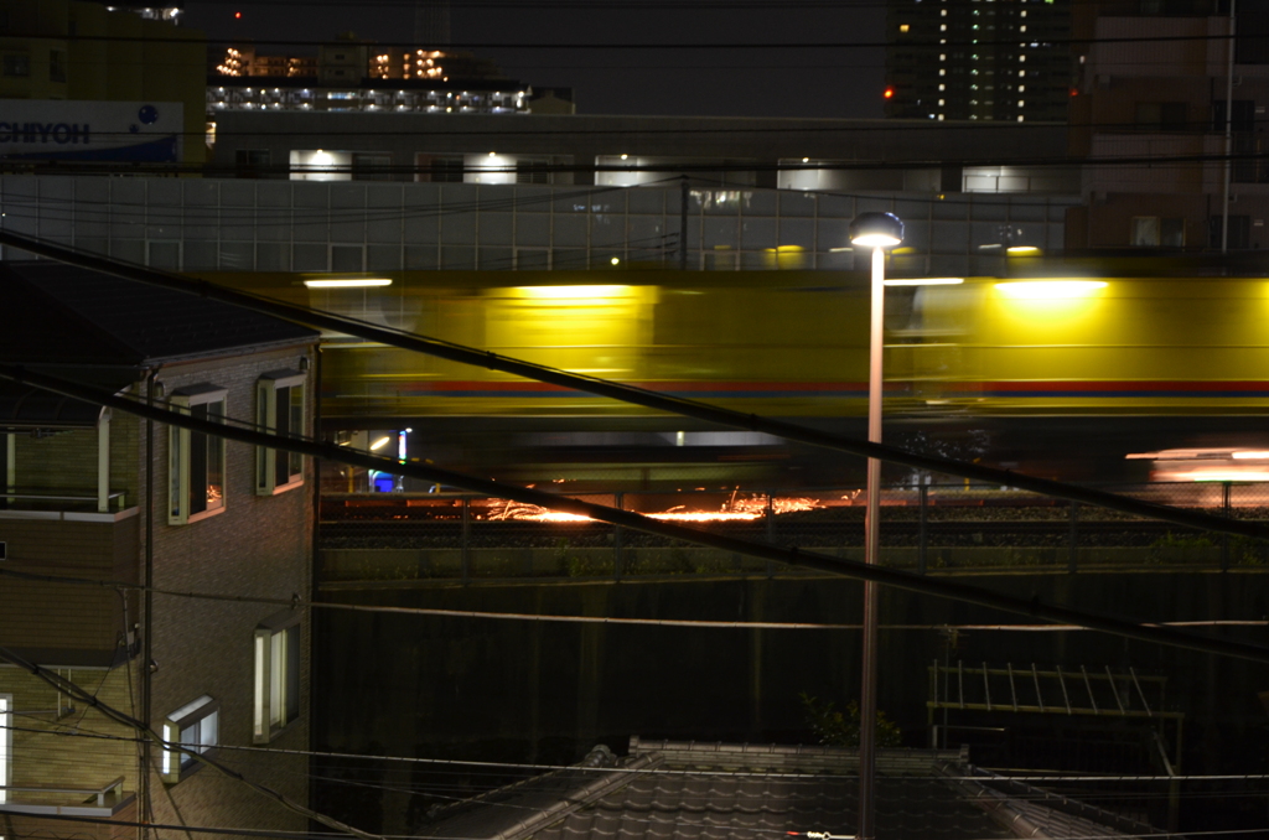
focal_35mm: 93
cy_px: 420
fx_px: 3271
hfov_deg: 22.0
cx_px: 634
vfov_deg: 14.6
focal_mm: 62
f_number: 5.3
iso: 800
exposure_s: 1/1.6
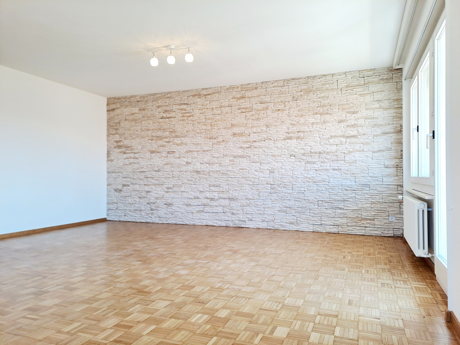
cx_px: 230
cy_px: 172
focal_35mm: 25
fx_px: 332
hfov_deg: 69.4
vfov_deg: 54.9
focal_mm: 4.65
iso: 40
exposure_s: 1/50
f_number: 1.8
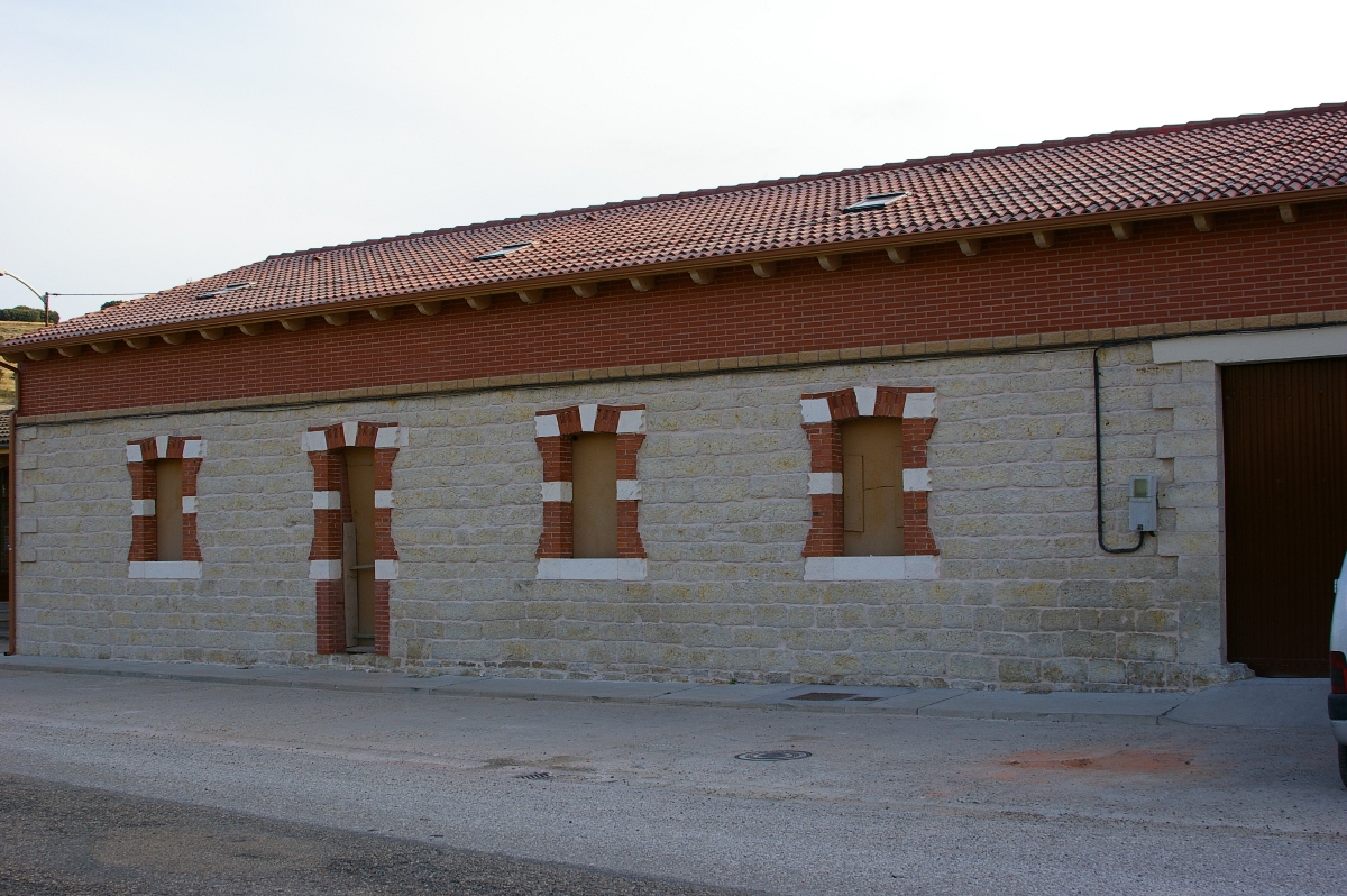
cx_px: 674
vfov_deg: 31.8
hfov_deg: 46.4
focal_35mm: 42
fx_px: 1570
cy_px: 448
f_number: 6.7
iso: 200
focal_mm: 28
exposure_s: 1/180
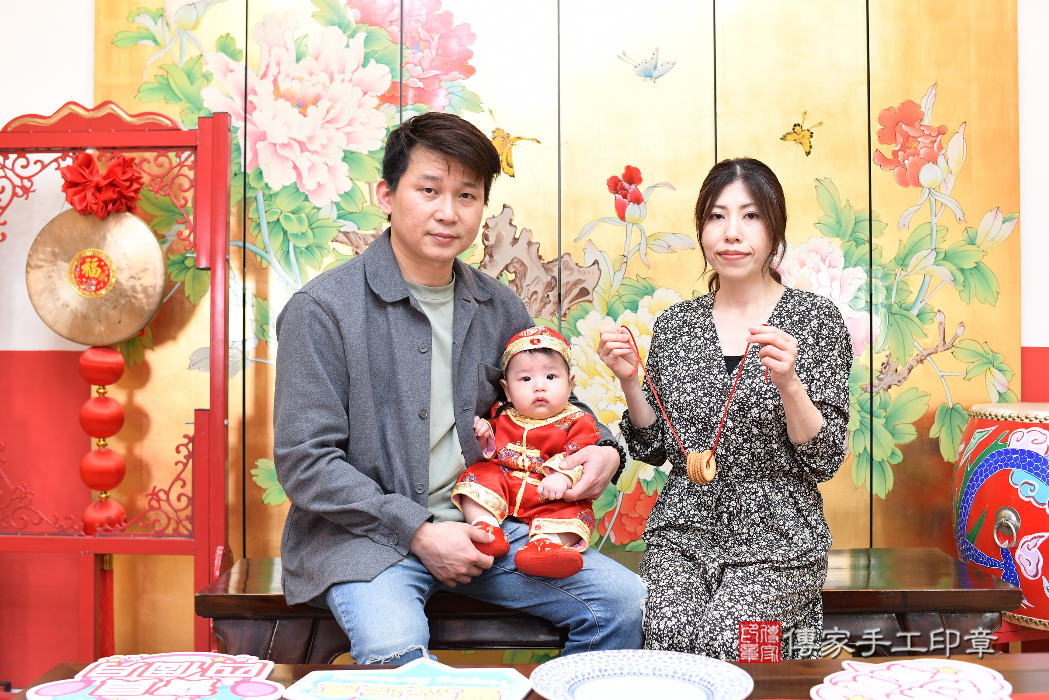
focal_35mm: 35
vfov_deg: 37.9
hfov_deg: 54.4
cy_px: 350
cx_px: 524
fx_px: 1020
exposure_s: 1/200
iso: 1000
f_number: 4.5
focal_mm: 35
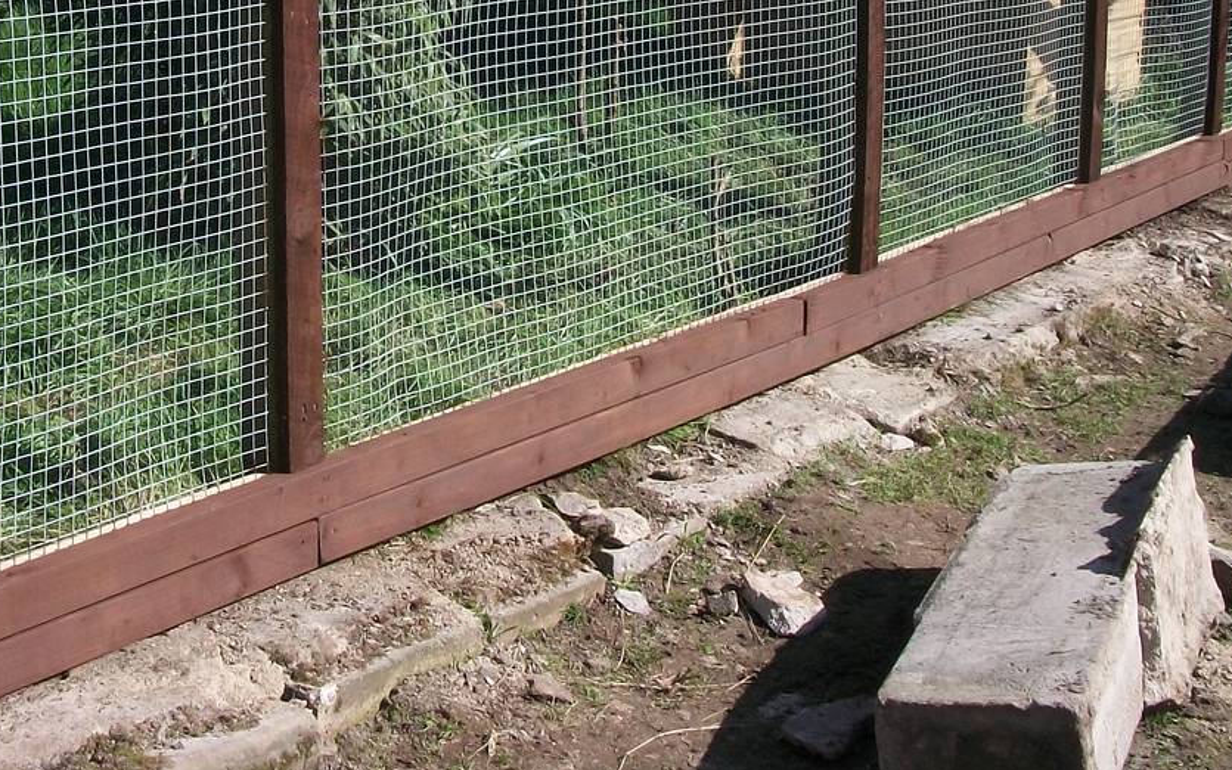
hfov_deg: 31.2
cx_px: 381
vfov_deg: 19.3
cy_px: -59
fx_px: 2183
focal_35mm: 65
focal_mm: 5.7
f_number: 5.5
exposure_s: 1/320
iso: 80
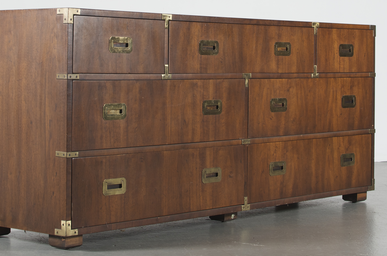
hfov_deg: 20.1
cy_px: 35
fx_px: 1094
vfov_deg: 13.3
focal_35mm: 102
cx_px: 168
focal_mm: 35
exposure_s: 1/125
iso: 100
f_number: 6.3
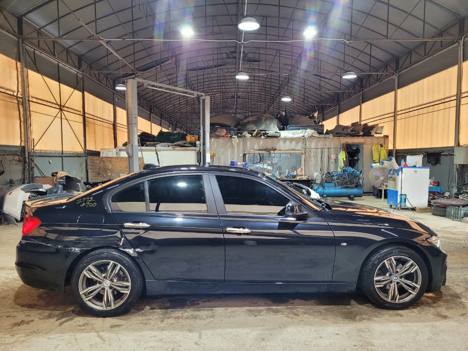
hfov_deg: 67.3
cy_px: 176
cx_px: 234
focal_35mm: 26
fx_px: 352
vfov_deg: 53.1
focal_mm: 5.4
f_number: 1.8
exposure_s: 1/120
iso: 250
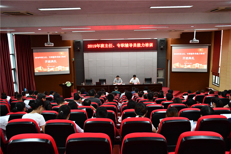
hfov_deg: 55.8
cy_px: 77
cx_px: 116
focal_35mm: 34
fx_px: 218
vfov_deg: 38.9
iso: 2500
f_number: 3.8
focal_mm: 23
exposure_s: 1/125
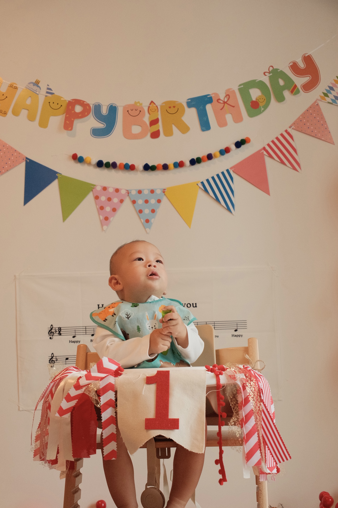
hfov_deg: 29.9
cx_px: 169
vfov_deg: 43.6
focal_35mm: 45
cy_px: 254
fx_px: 634
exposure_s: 1/180
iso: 3200
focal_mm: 29.9
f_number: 5
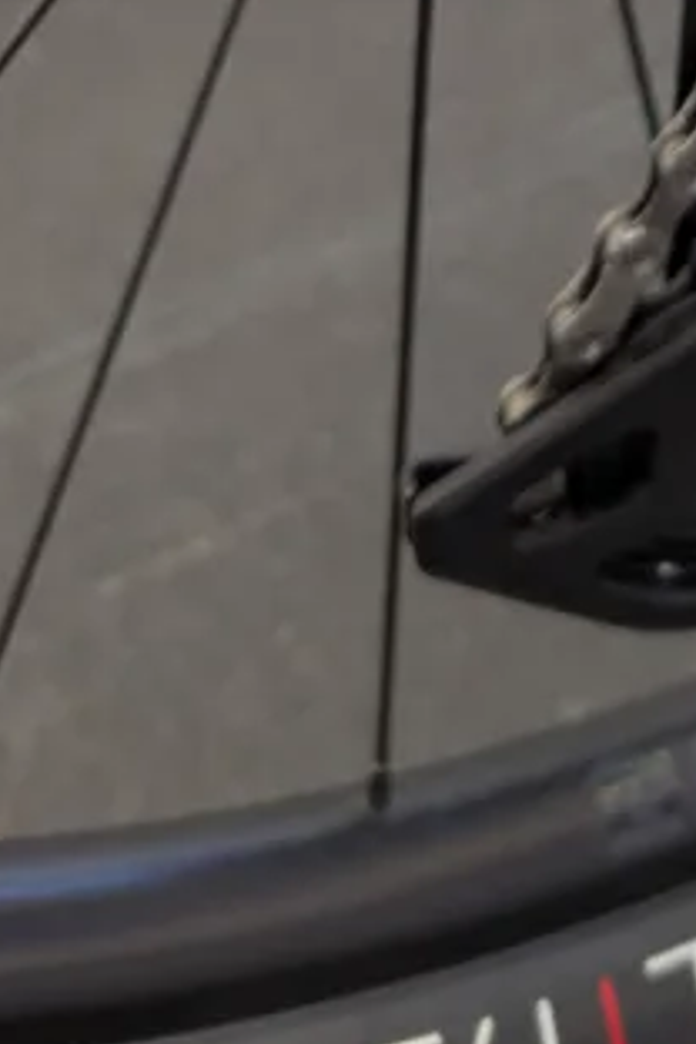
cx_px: 833
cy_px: -716
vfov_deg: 19.3
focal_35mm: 85
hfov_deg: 15.5
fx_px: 2465
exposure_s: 1/50
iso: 310
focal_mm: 6.9
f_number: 1.68
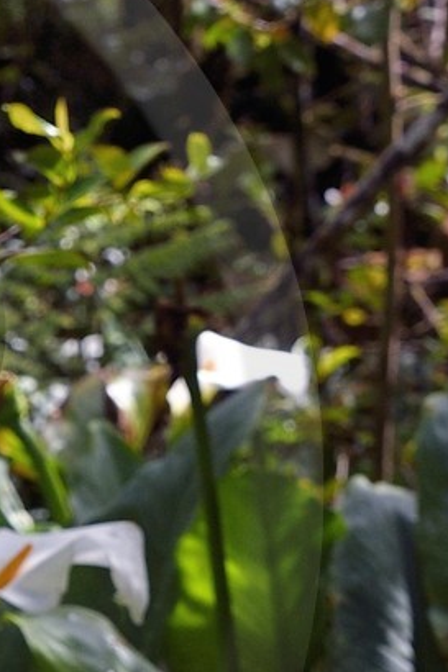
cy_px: 491
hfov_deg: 7.7
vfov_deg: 12.1
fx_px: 3176
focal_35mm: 170
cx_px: -440
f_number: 8
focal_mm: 29
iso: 400
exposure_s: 1/800
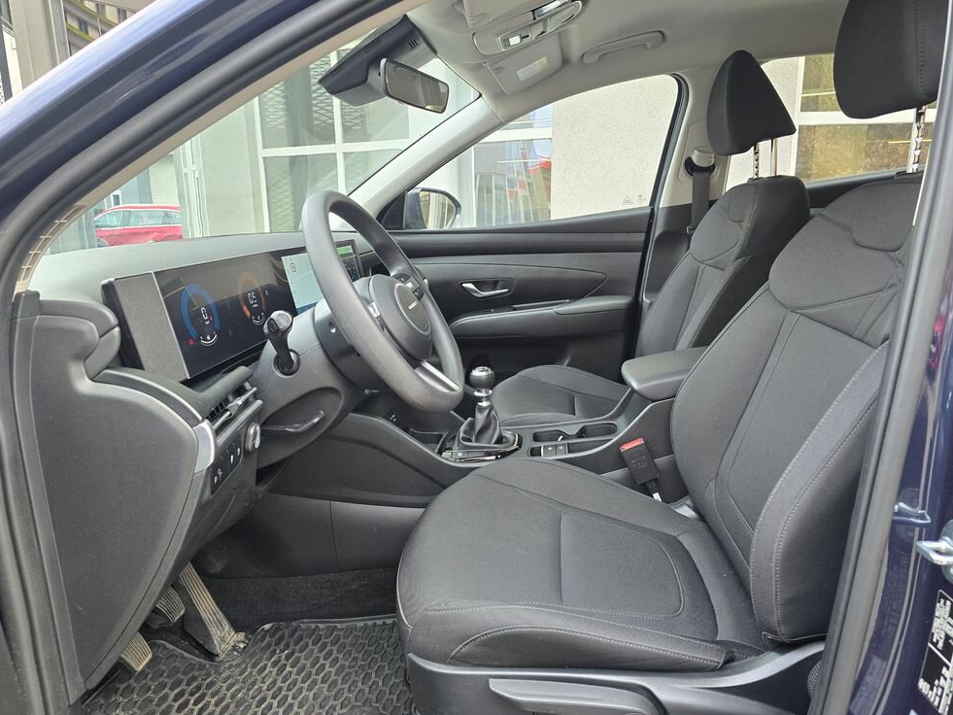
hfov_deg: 71.6
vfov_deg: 56.8
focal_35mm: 24
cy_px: 357
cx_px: 494
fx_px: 661
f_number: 1.7
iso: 160
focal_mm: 6.3
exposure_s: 1/180
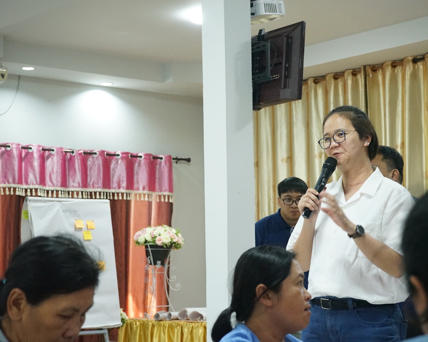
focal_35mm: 56
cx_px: 228
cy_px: 169
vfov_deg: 27.1
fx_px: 709
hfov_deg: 33.6
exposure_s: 1/60
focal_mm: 49
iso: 6400
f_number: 5.6
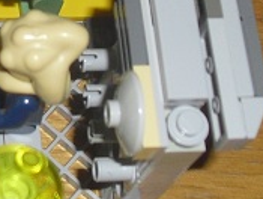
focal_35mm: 150
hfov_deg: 12.5
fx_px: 1142
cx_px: -119
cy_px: -48
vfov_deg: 9.8
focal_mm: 6.3
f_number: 3.1
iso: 100
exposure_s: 1/60
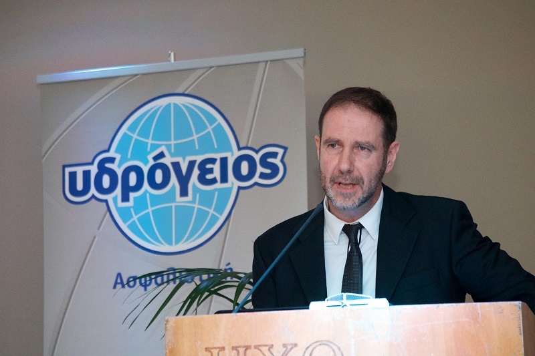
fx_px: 3402
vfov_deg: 6.0
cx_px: 268
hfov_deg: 9.0
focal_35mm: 229
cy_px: 178
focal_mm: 153
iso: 6400
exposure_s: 1/125
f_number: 6.3
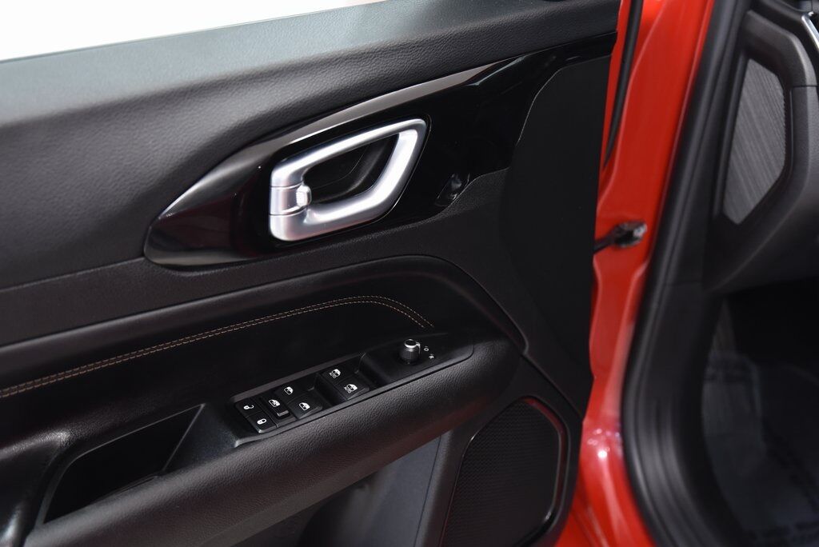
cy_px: 274
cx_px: 410
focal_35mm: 46
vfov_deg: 29.3
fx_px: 1047
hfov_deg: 42.7
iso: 1600
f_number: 4
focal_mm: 46
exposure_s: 1/20
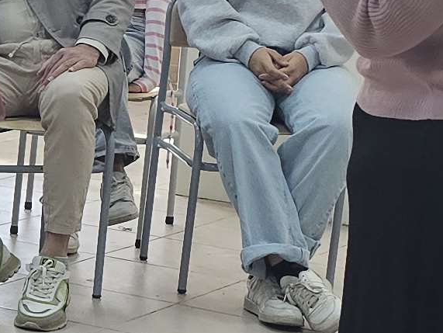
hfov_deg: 10.5
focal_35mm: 161
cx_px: -628
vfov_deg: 9.2
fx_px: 2062
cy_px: 193
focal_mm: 6.3
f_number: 1.7
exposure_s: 1/180
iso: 200
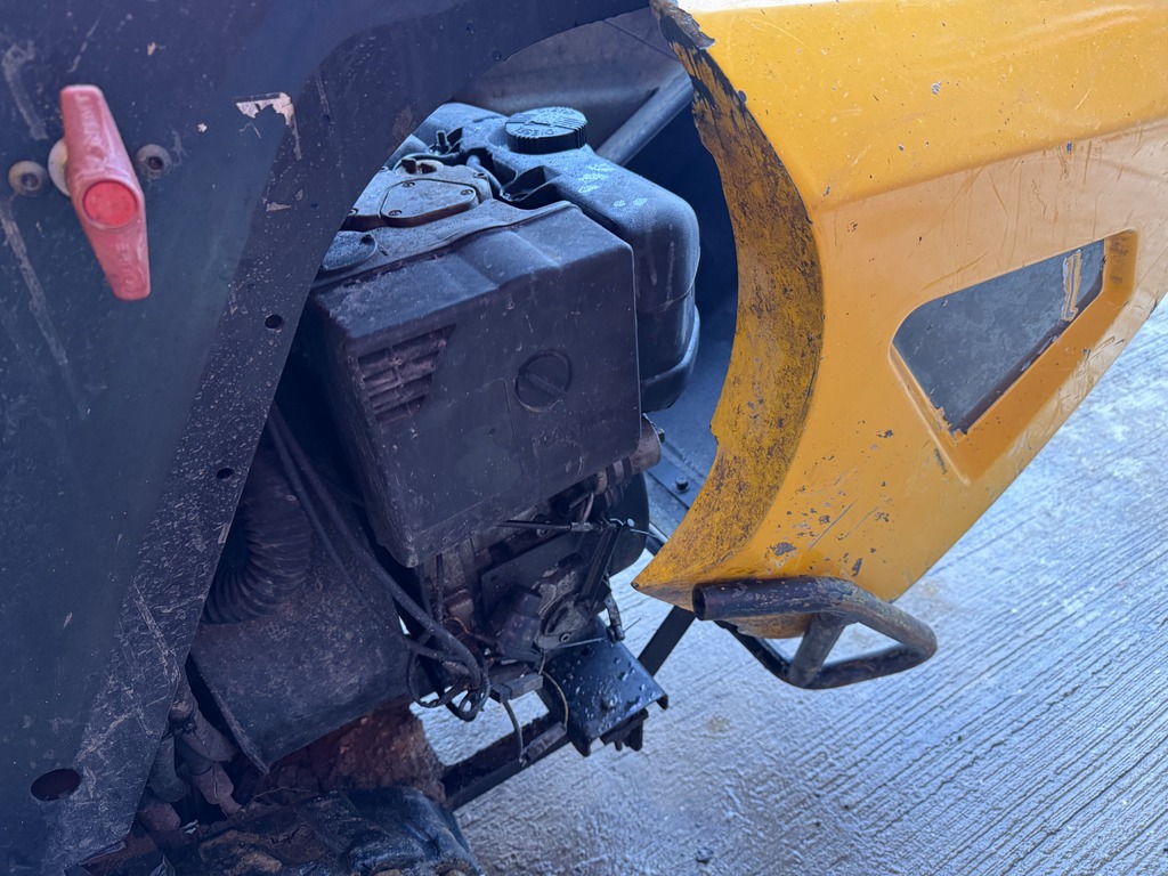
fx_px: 810
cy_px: 438
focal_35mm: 24
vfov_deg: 56.8
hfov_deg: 71.6
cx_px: 584
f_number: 1.78
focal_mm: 6.76
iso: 250
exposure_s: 1/60
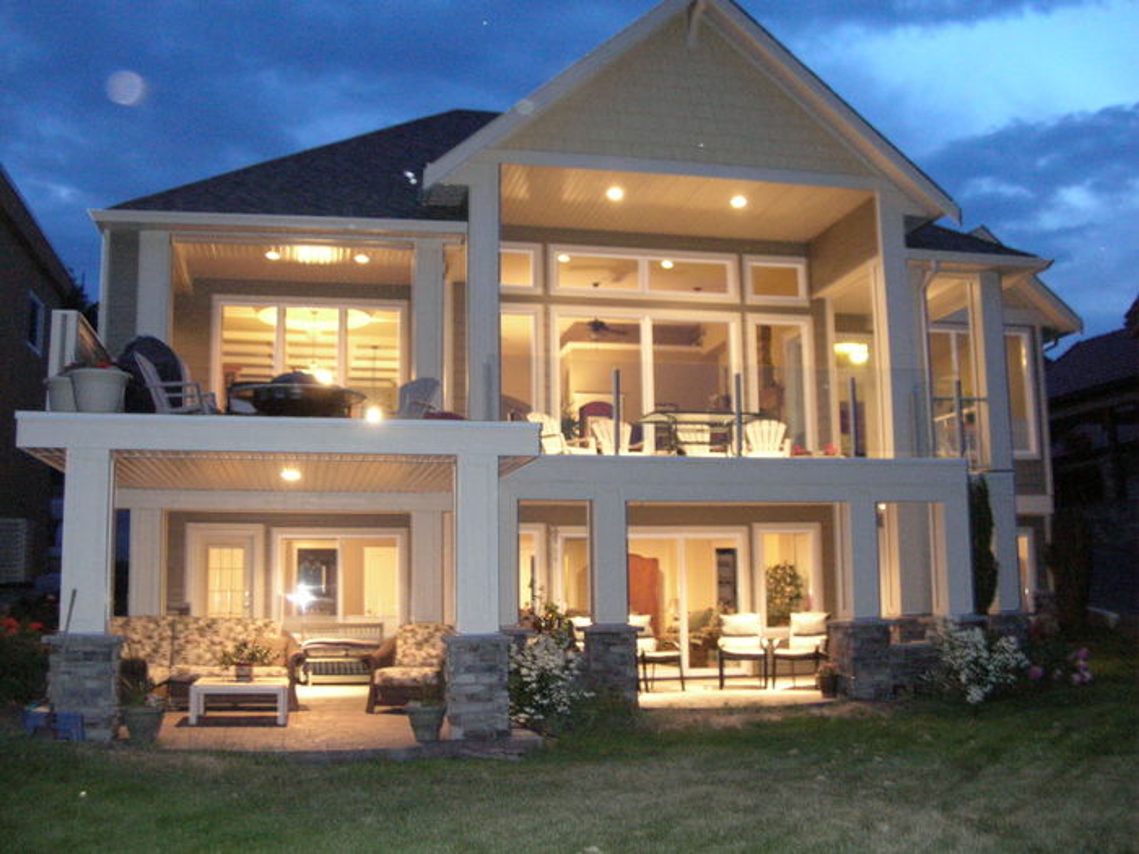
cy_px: 427
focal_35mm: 36
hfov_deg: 51.4
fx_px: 1185
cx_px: 570
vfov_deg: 39.7
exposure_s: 1/2.6
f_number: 2.7
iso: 300
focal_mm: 6
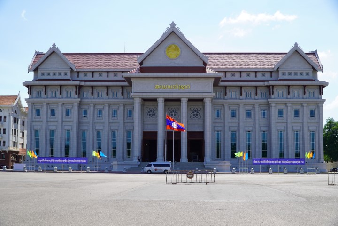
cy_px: 113
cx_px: 169
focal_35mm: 44
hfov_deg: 45.0
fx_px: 408
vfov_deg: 30.8
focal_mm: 29
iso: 100
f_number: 5
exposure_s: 1/500
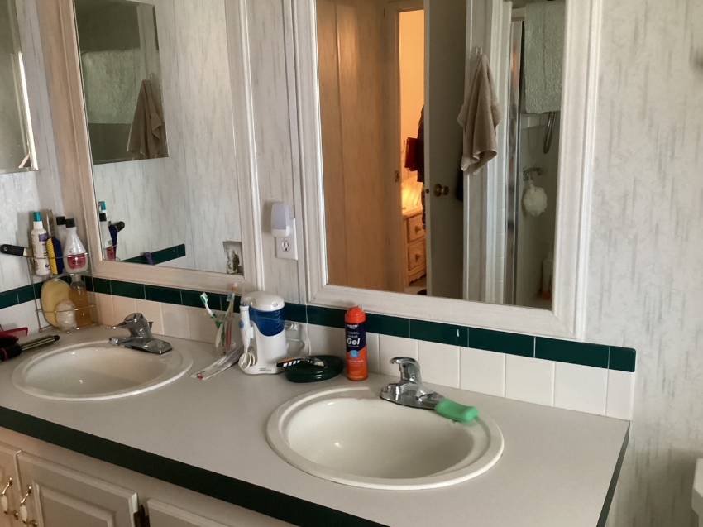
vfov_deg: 45.4
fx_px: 629
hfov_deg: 58.4
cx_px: 352
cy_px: 264
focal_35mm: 31
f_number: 2.4
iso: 400
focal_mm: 3.3
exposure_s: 1/30
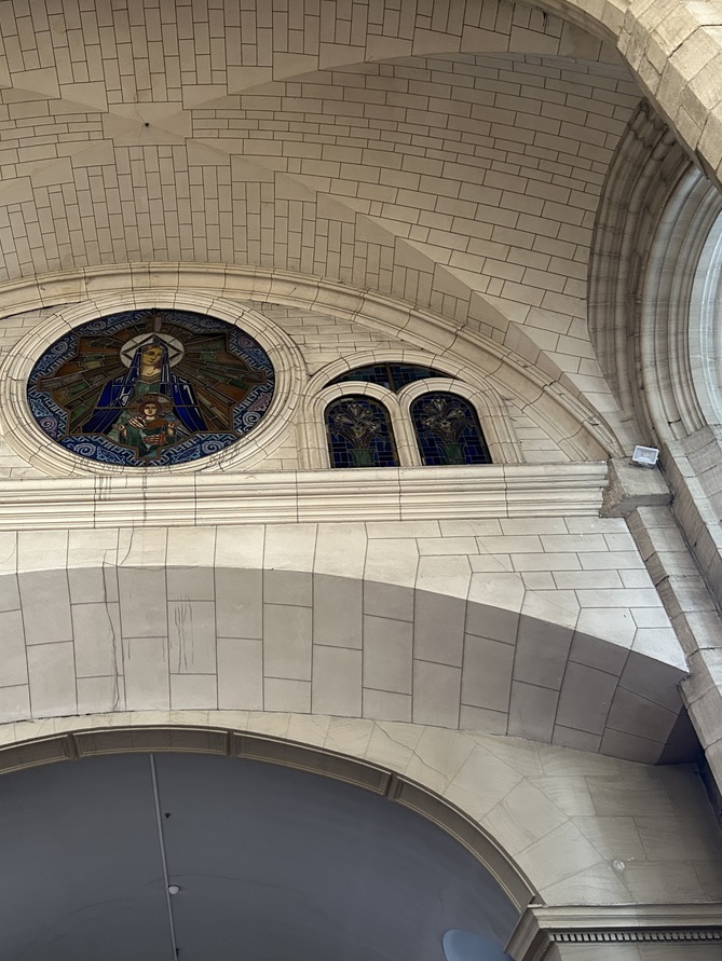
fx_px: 973
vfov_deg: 52.6
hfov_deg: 39.6
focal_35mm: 35
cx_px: 179
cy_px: 482
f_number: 1.5
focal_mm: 5.7
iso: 400
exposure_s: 1/60
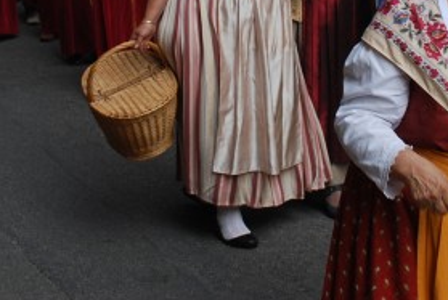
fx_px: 1396
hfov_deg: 18.2
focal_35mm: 112
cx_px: 230
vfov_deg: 11.8
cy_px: -126
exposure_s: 1/160
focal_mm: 26
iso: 100
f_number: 6.3
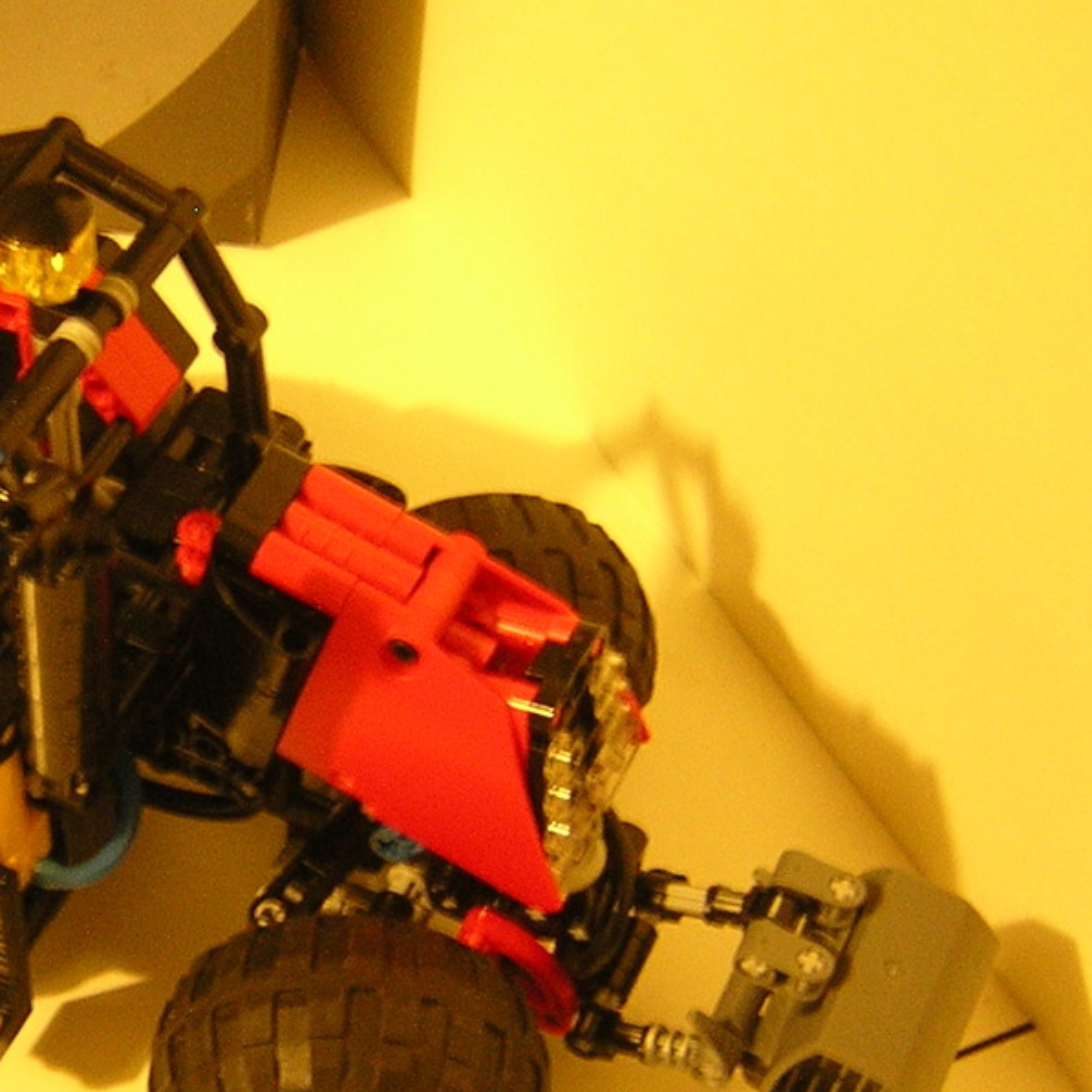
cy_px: 532
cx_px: 121
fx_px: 2284
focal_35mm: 64
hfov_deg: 26.1
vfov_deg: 26.9
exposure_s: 1/3.1
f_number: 2.6
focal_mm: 4.7
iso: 366
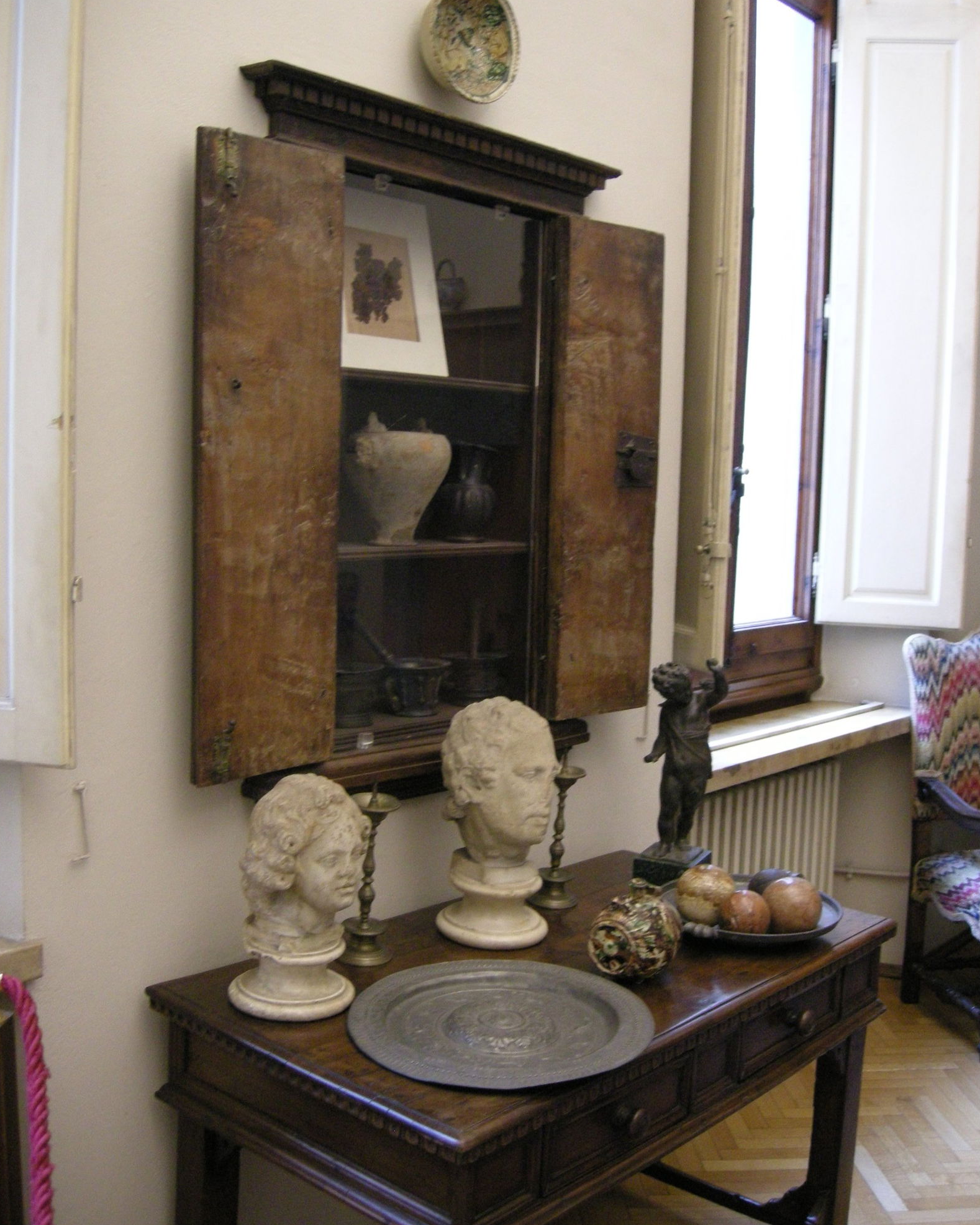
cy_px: 629
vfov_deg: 47.9
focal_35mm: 38
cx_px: 488
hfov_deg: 39.2
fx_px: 1378
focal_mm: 7.5
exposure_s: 1/17
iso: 400
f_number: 2.7
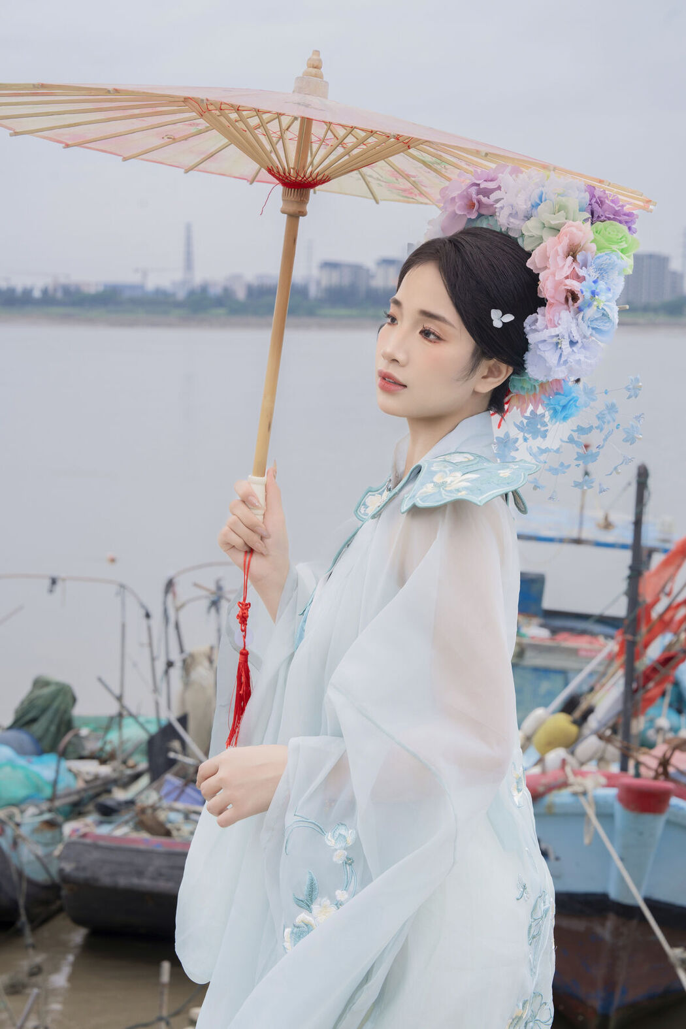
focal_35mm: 64
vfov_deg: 31.4
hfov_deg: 21.2
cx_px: 343
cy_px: 514
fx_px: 1829
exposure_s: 1/200
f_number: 8
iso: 100
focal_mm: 64
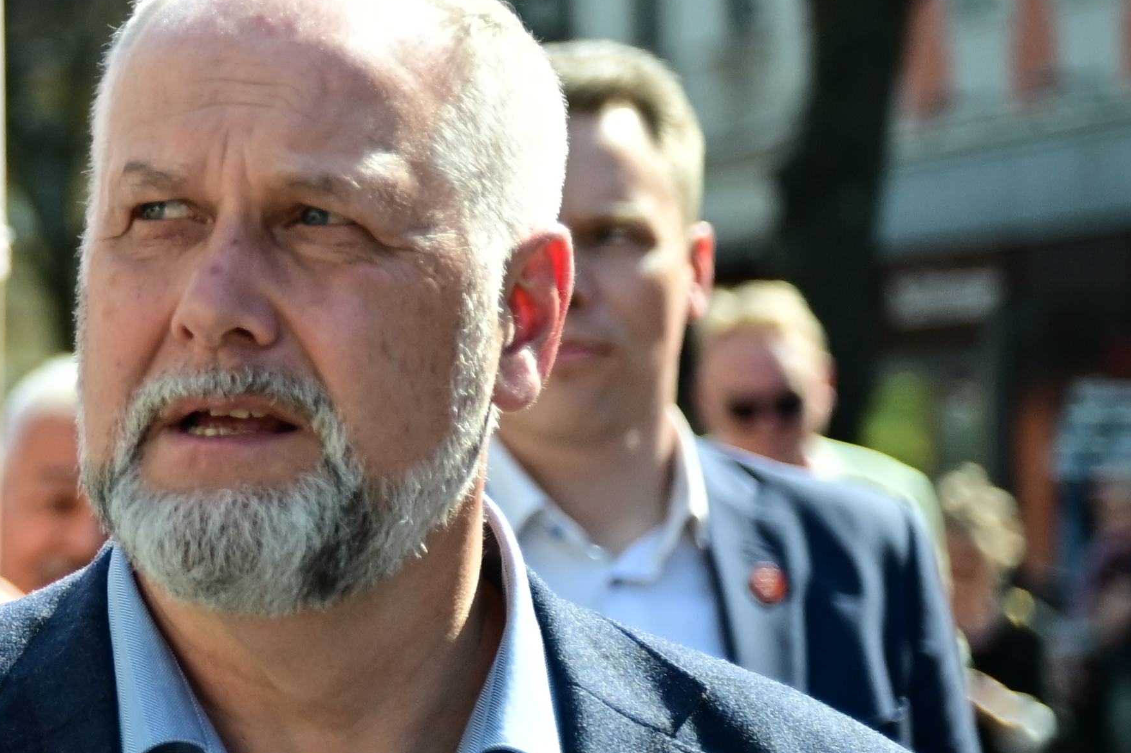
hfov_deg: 7.0
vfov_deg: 4.9
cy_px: 197
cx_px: -1367
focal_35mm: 282
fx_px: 8858
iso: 250
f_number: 2.8
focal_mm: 60
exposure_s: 1/2000
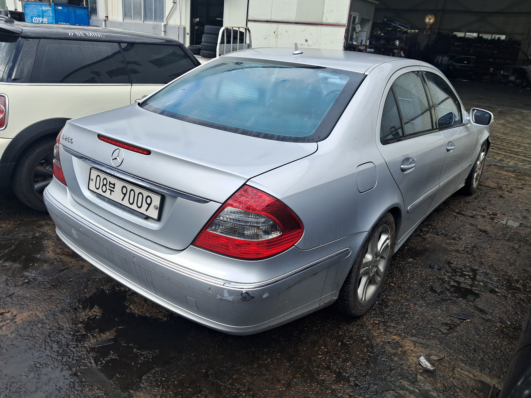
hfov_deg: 65.3
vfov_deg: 51.4
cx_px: 266
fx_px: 414
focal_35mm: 27
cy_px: 199
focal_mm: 4
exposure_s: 1/468
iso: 50
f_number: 1.8
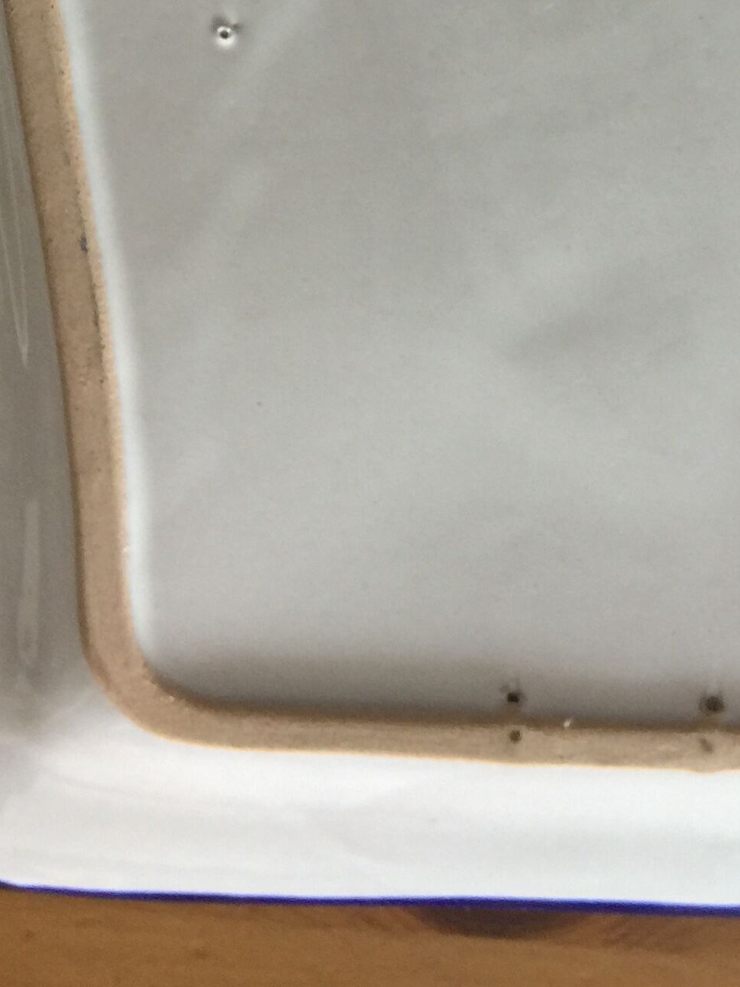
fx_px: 2082
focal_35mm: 73
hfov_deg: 20.0
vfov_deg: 23.9
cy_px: -249
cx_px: 568
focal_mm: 4.15
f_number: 2.2
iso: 40
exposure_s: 1/17
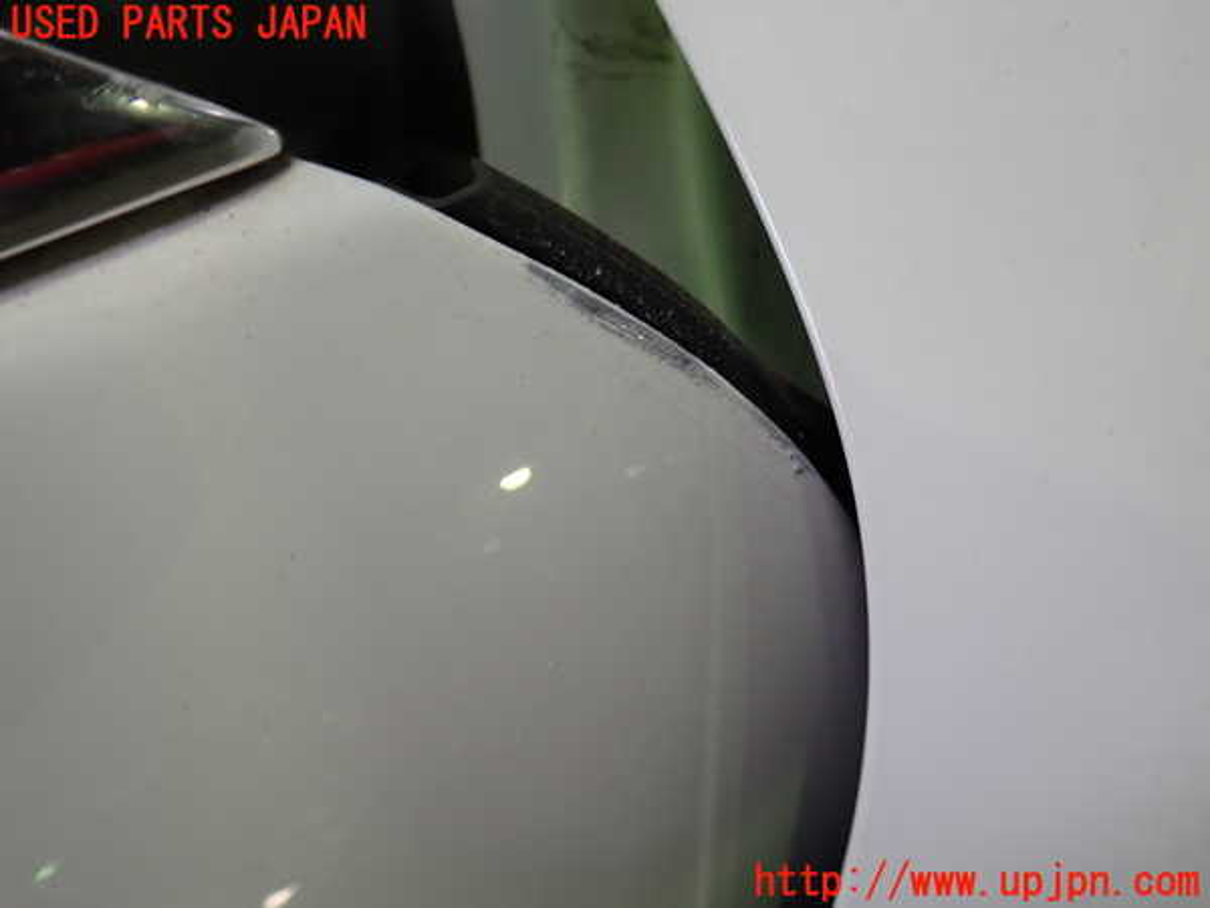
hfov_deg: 60.0
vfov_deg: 46.8
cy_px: 454
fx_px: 1049
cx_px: 605
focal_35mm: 30
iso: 160
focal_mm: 5.4
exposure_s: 1/60
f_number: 2.3
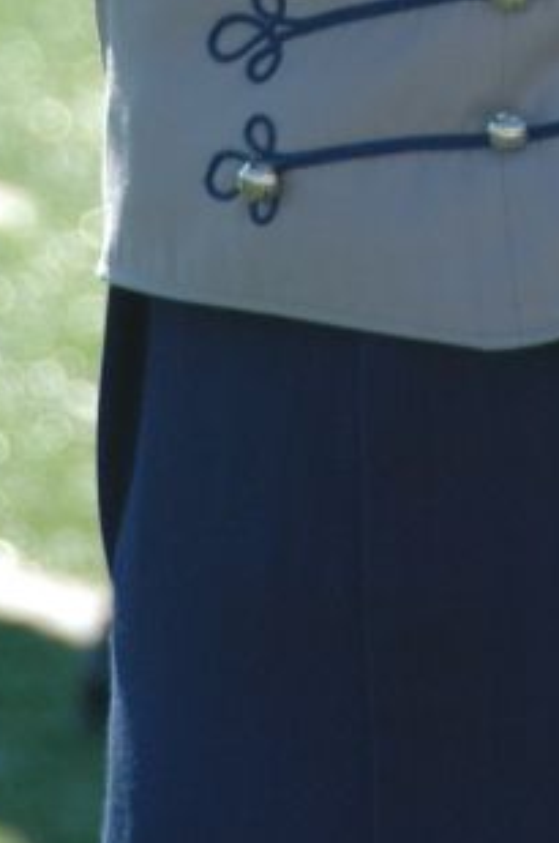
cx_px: 494
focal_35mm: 994
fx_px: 23228
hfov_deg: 1.4
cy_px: -221
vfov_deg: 2.1
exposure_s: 1/400
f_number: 5.6
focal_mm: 200
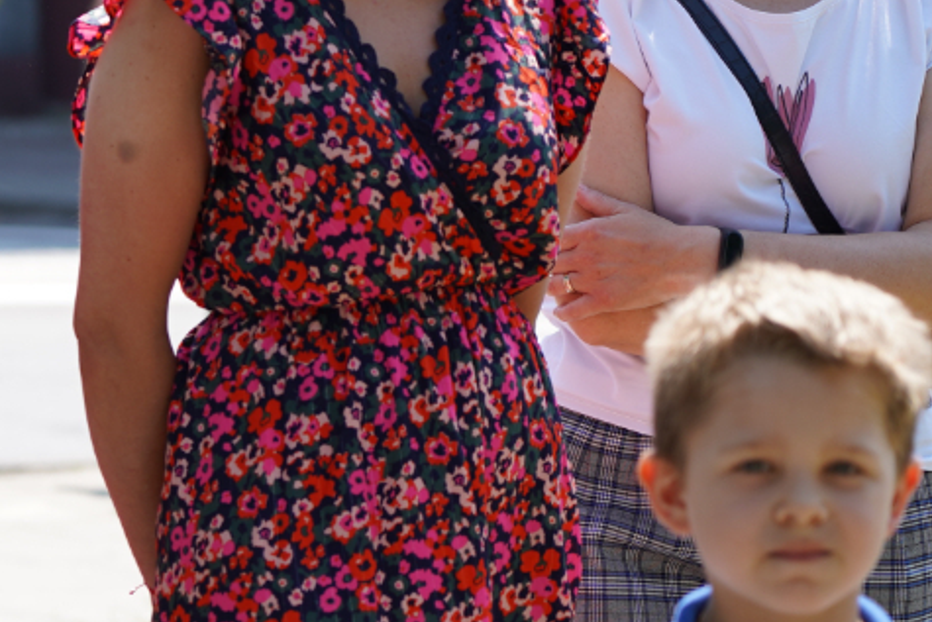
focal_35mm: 279
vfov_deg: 4.9
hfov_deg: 7.3
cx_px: -57
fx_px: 7225
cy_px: 136
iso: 100
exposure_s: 1/320
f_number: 4
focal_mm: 102
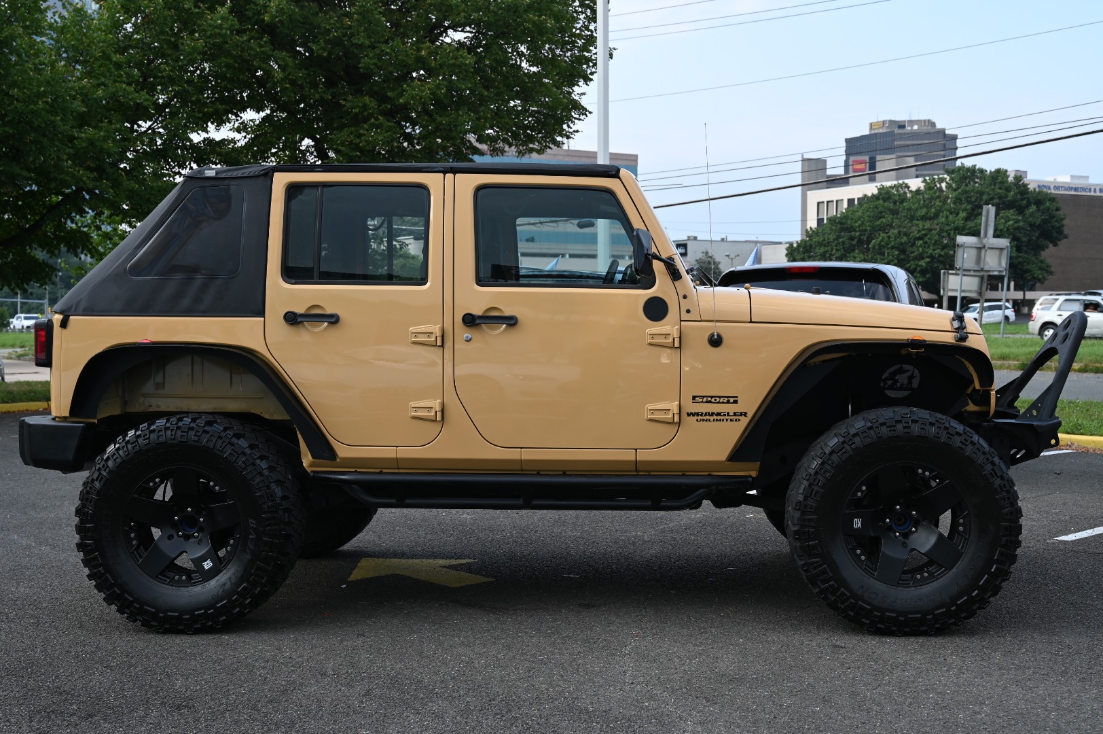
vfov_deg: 31.8
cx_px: 552
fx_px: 1286
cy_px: 367
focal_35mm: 42
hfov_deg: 46.4
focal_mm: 42
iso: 140
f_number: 5.6
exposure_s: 1/250
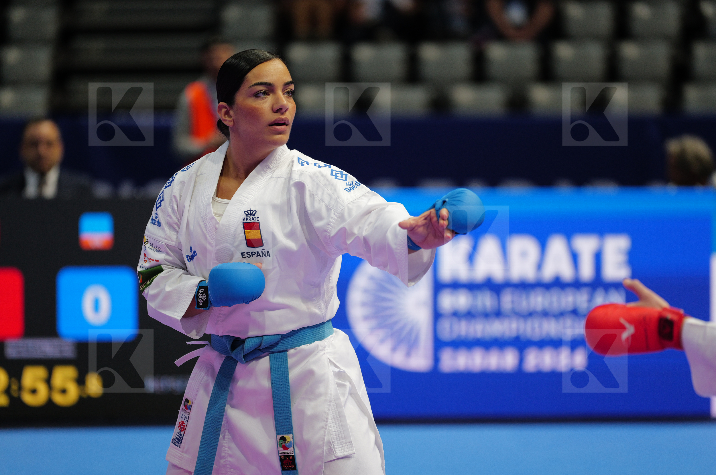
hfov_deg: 10.3
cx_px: 358
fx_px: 3971
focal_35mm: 200
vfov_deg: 6.8
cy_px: 238
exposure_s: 1/1000
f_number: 2.8
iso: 1600
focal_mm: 200
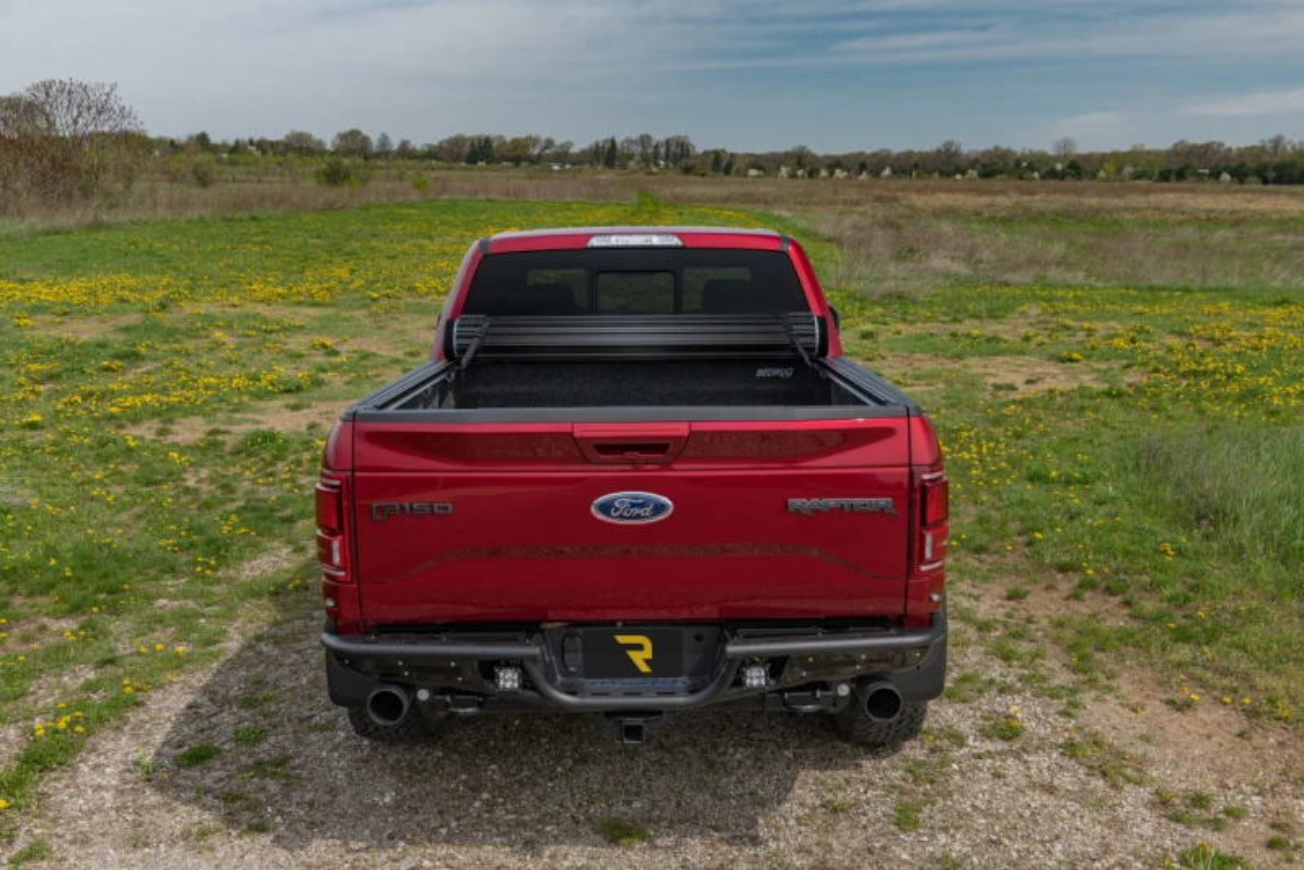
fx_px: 1159
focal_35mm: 32
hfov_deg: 58.7
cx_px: 652
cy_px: 435
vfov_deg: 41.1
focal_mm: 32
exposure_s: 1/250
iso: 200
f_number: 7.1
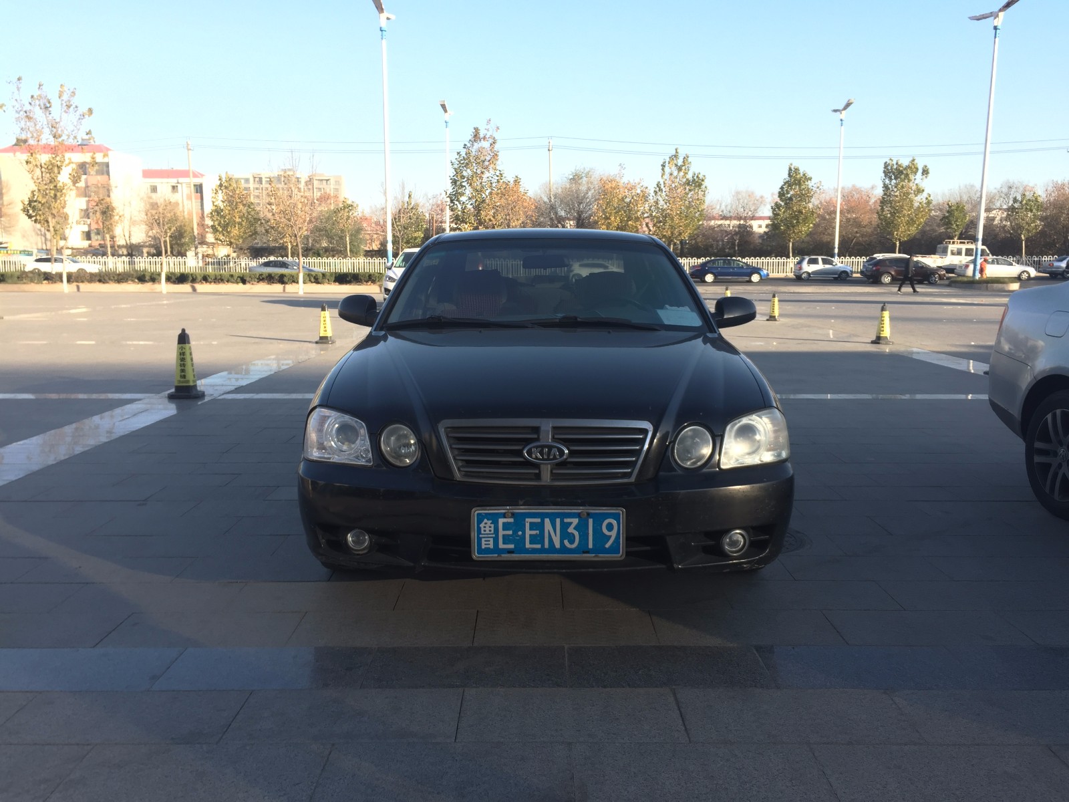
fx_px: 896
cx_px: 534
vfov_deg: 48.2
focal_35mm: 29
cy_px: 401
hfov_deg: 61.7
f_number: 2.2
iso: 32
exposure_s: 1/169
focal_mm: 4.15
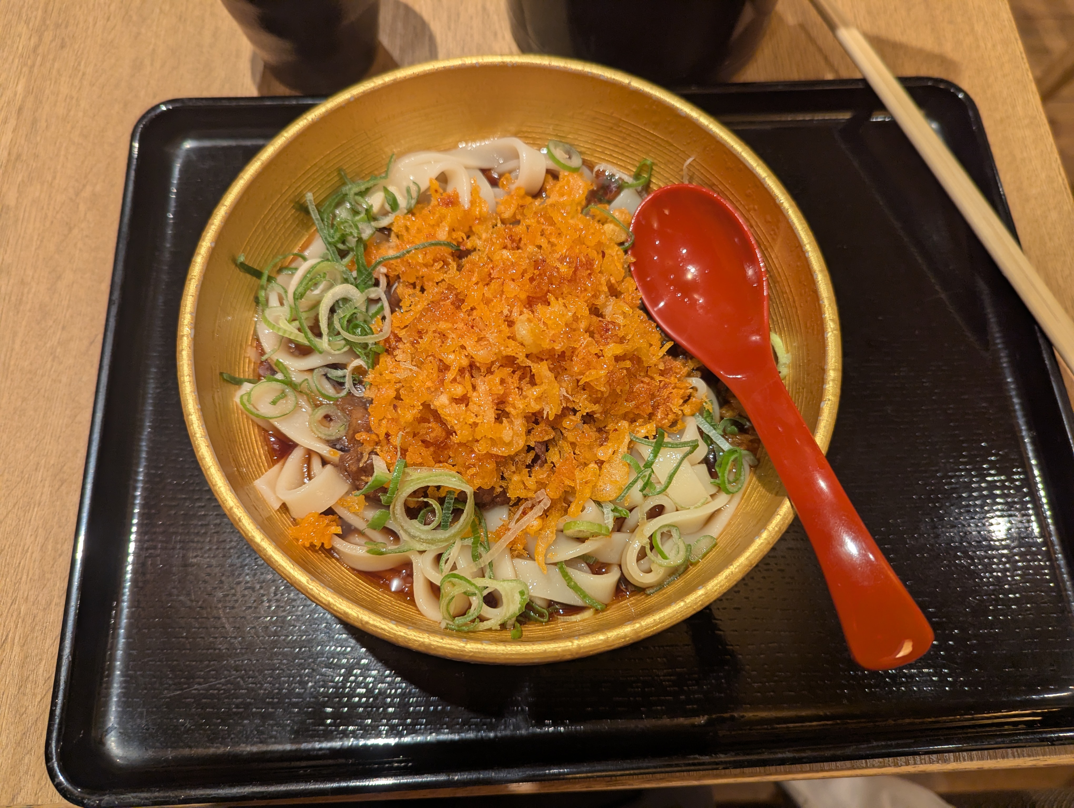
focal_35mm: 24
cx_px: 537
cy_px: 404
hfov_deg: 71.5
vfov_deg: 56.9
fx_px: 746
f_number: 1.85
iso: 121
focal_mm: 6.81
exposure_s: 1/120
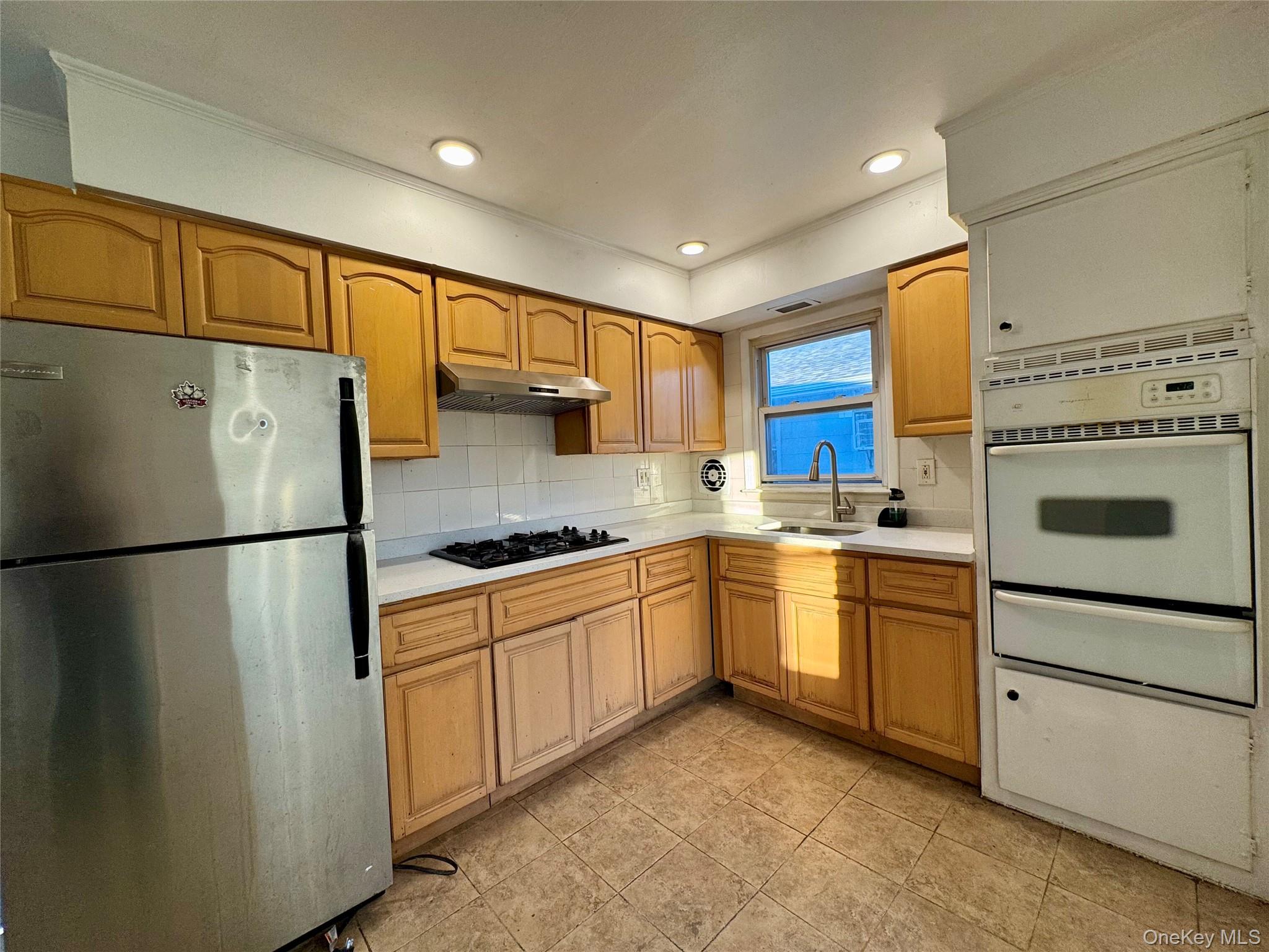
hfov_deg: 102.1
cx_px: 634
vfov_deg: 85.7
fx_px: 513
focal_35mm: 14
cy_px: 476
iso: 100
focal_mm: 2.22
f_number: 2.2
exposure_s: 1/120
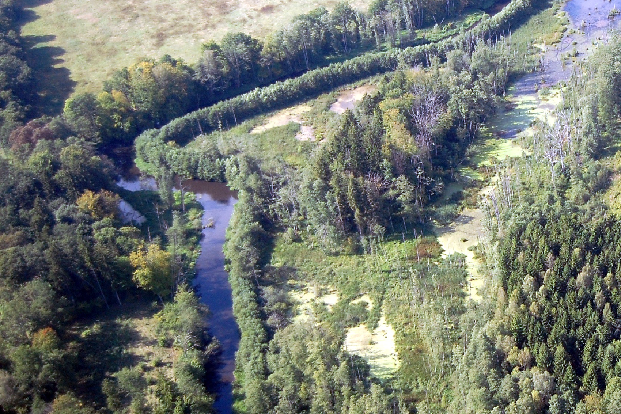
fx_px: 1190
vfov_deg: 19.7
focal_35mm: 69
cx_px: 530
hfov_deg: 28.4
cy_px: 175
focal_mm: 26
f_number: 4
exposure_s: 1/800
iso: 400
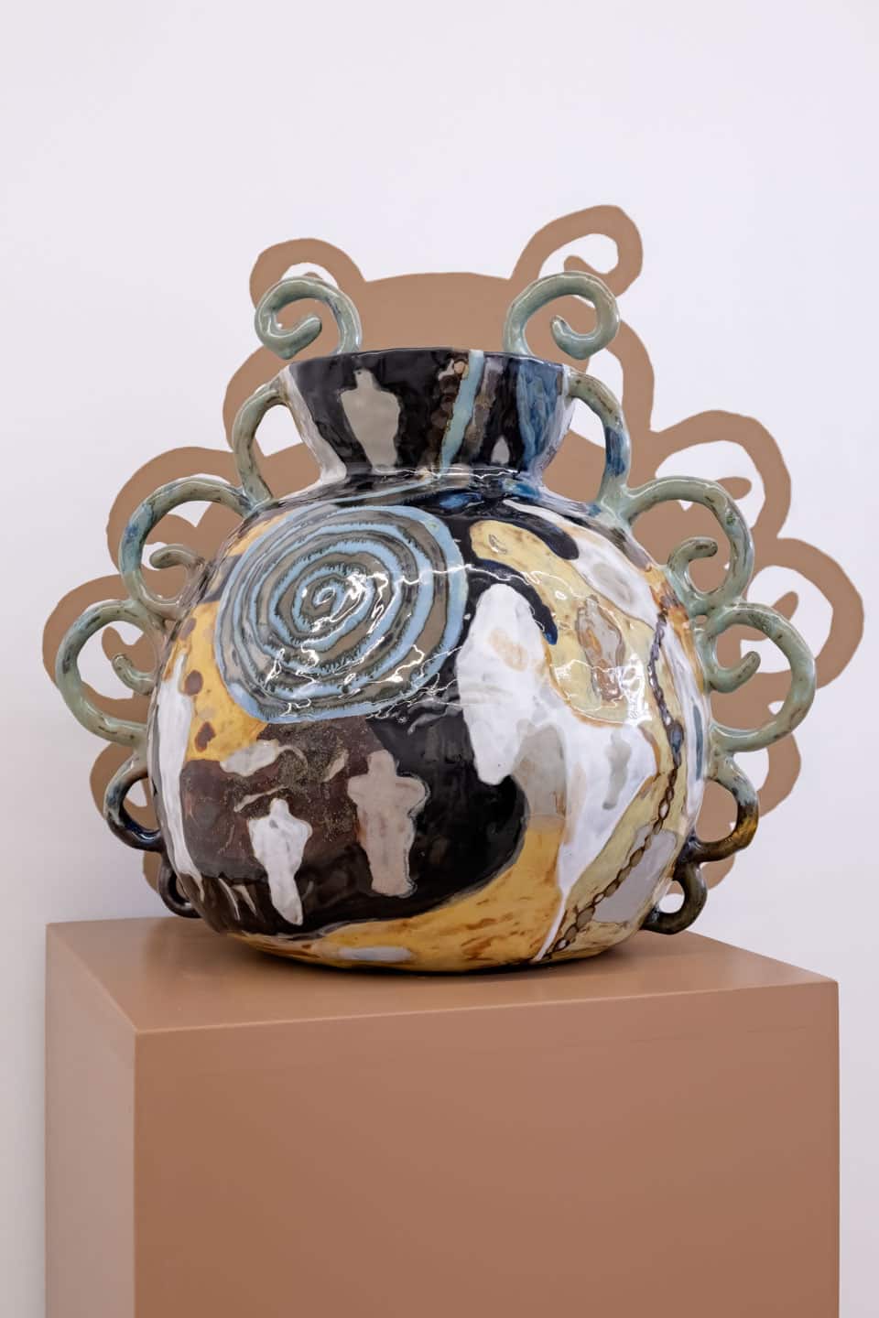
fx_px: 1538
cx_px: 440
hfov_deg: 31.9
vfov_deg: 46.4
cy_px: 659
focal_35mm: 42
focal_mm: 27.7
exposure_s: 1/25
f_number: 7.1
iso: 200
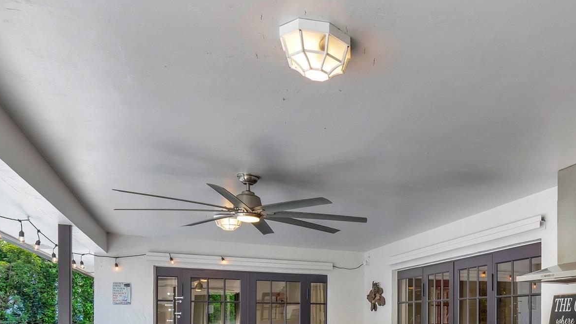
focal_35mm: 31
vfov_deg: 34.6
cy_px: 318
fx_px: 474
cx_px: 487
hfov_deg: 56.4
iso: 500
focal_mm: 11.5
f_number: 8
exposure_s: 1/250
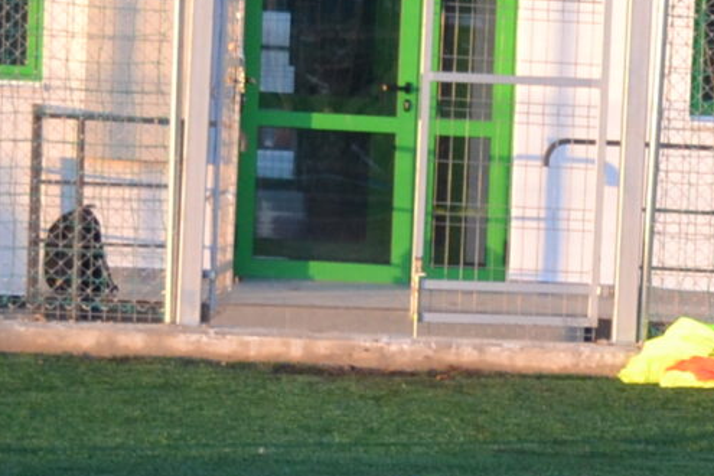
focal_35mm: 264
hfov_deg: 7.6
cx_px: 1313
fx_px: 5236
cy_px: 552
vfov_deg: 5.2
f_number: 5
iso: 800
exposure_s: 1/500
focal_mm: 34
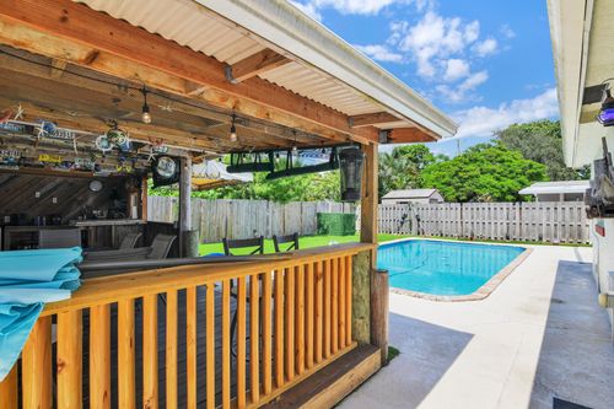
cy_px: 204
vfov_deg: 73.7
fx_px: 273
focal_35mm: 16
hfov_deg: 96.8
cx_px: 307
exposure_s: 1/1000
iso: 400
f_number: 8
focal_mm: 16
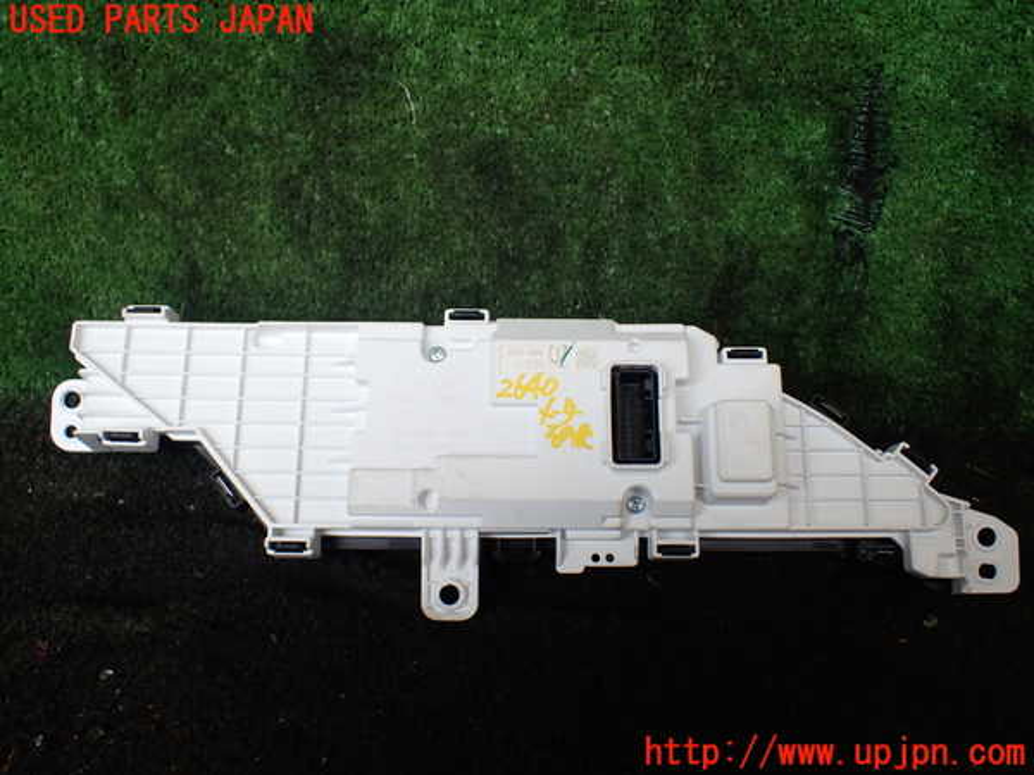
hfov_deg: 60.0
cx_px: 517
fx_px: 896
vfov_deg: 46.8
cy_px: 388
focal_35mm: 30
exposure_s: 1/125
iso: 100
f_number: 2.3
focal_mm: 5.4
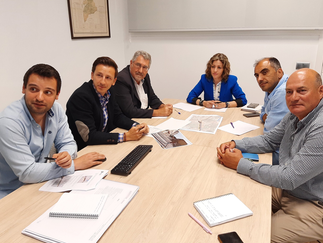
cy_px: 118
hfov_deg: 65.3
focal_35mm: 27
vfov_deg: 51.4
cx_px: 163
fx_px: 252
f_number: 1.7
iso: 64
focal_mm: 3.92
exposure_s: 1/100
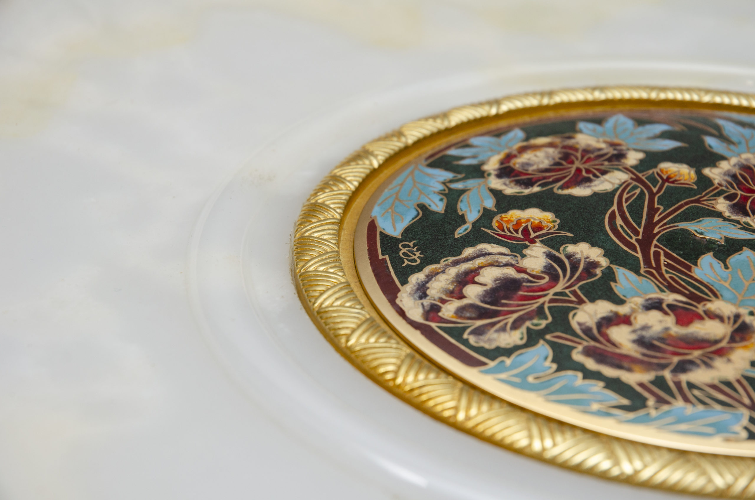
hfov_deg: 19.5
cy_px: 250
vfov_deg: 13.0
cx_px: 378
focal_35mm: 105
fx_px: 2198
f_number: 8
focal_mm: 70
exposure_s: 1/125
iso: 200
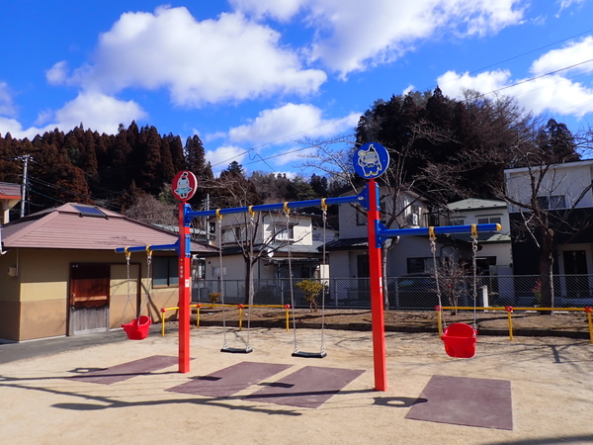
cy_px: 222
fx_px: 428
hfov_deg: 69.4
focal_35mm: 25
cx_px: 296
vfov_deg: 54.9
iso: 100
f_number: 8
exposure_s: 1/250
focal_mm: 4.5
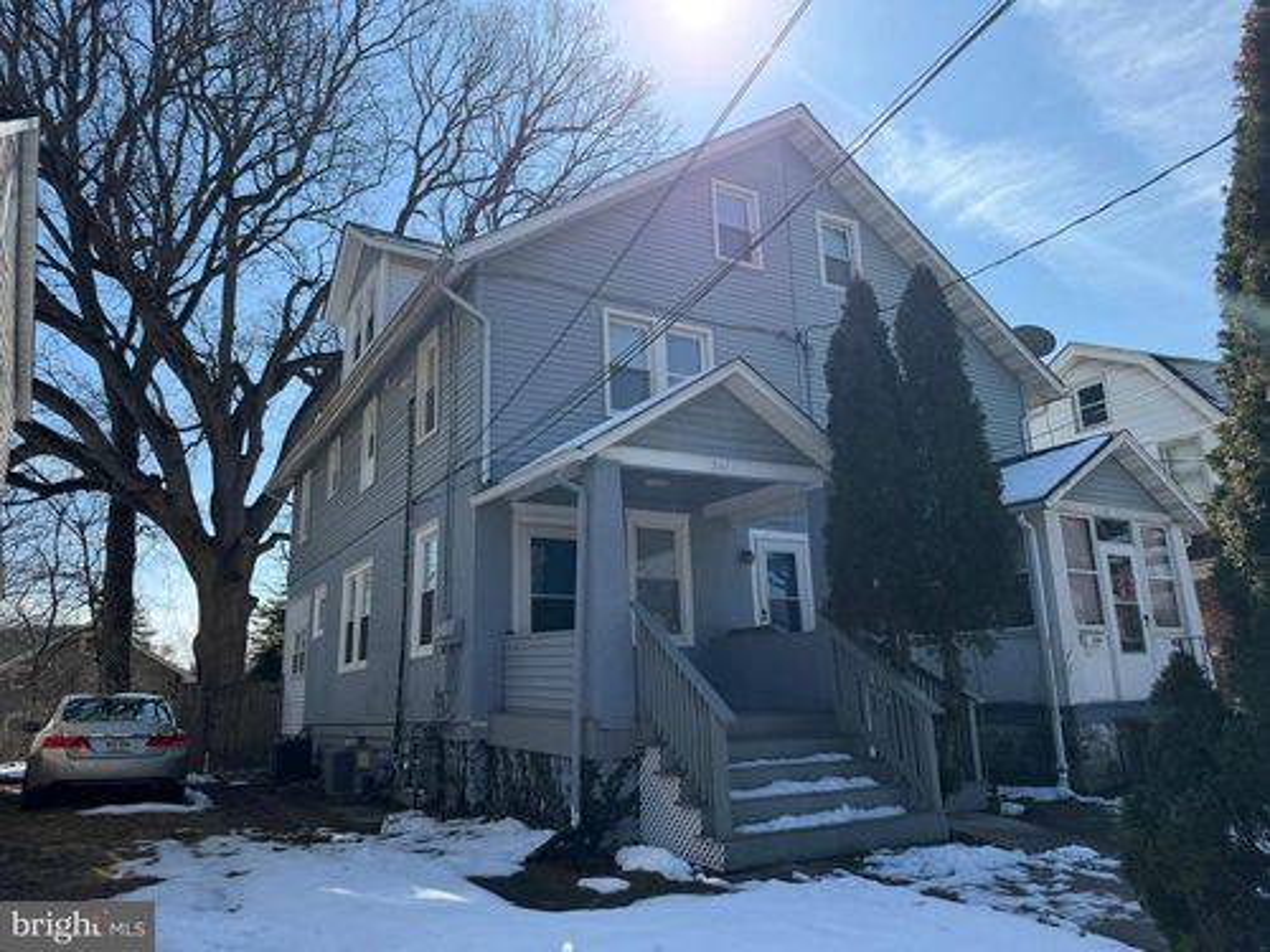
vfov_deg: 56.8
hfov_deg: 71.6
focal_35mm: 24
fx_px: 881
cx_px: 635
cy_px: 476
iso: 125
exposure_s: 1/6711
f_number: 1.78
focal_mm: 6.76
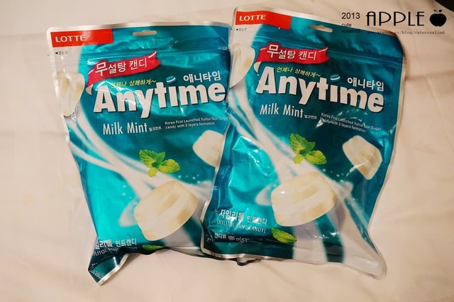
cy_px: 151
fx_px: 472
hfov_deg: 51.3
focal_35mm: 38
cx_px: 227
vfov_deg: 35.4
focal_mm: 25
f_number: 7.1
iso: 3200
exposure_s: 1/40
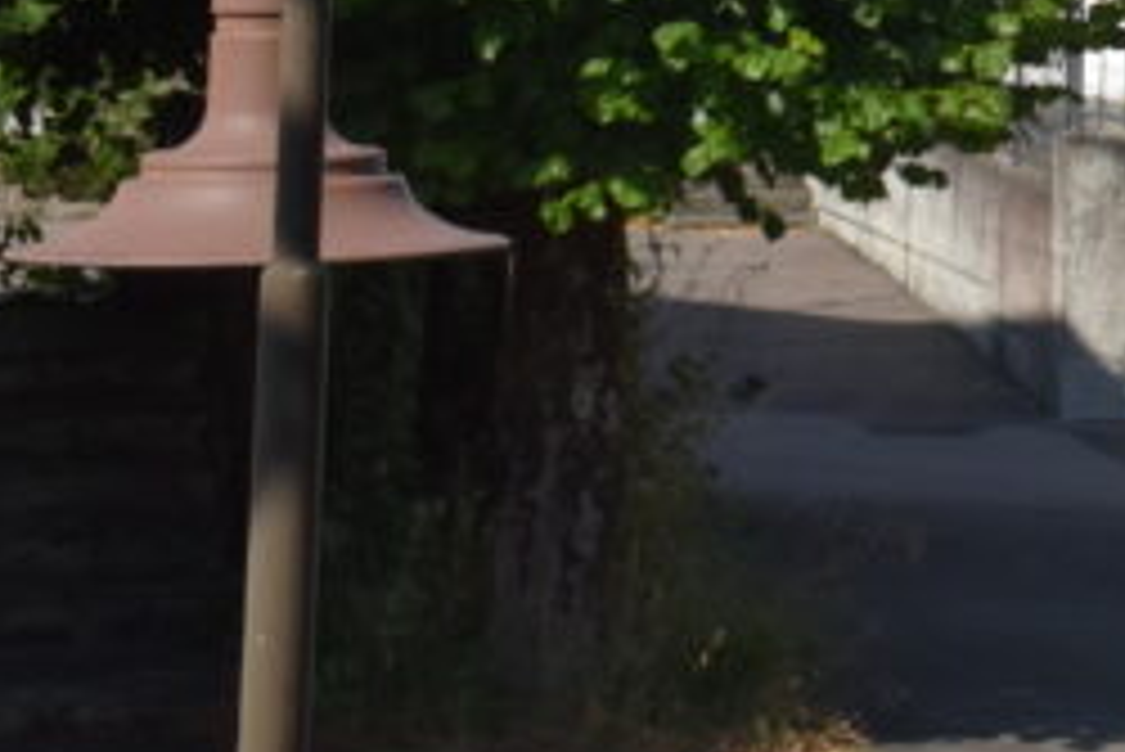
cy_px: -529
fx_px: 6535
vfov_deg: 6.5
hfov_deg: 9.2
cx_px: 2259
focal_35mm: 209
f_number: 10
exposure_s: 1/400
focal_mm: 34
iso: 200
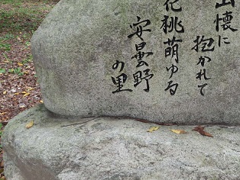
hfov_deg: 33.2
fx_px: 395
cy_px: 79
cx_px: 177
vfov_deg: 25.7
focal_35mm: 57
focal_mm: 5
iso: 100
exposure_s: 1/125
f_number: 2.8
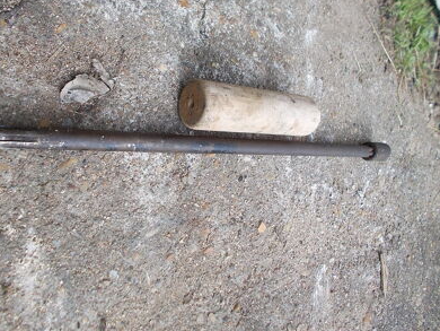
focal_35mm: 32
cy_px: 137
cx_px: 196
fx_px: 407
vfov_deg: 44.0
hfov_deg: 56.7
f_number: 3.2
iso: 80
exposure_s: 1/320
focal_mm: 4.6
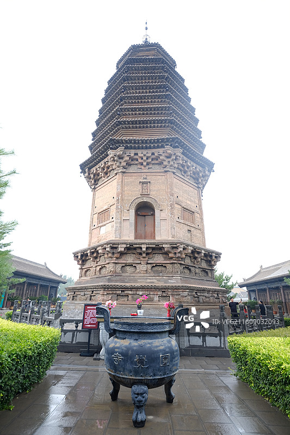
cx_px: 145
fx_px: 218
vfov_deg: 90.0
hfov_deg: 67.4
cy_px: 218
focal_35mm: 18
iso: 400
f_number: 3.2
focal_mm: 12.3
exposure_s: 1/400
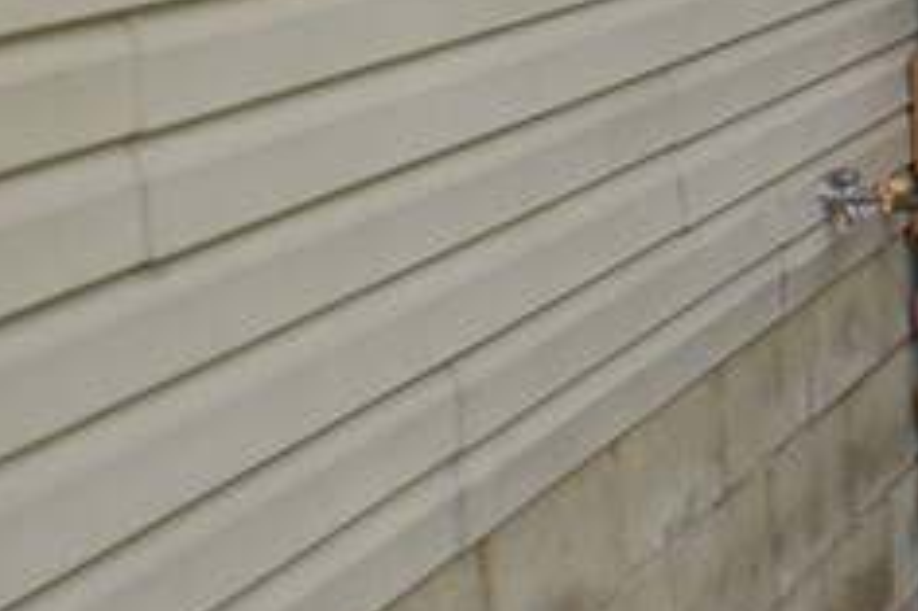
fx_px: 3873
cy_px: -300
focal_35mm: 152
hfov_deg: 11.8
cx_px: 1949
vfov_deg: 8.8
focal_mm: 22
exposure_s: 1/1000
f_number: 5.6
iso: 800
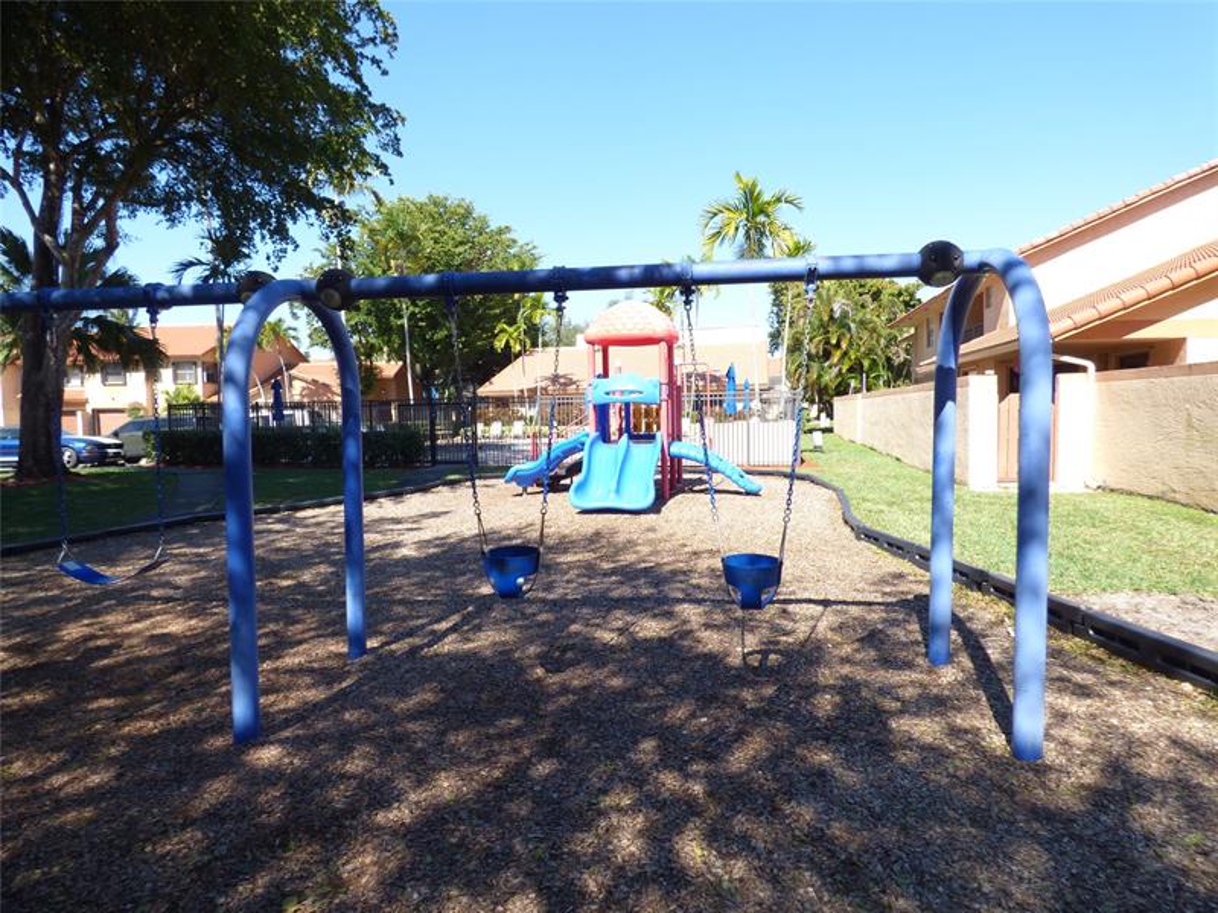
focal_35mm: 20
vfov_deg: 66.0
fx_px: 704
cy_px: 456
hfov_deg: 81.7
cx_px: 609
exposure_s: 1/500
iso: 100
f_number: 3.2
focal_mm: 3.58
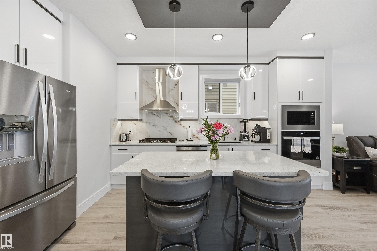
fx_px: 146
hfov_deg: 104.3
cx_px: 188
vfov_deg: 81.1
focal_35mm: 14
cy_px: 126
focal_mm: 14
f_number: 8
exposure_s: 1/40
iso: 100
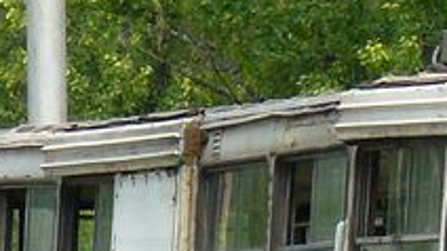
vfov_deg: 1.2
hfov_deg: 2.2
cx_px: 732
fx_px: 11823
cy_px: 80
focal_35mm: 998
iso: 200
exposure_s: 1/320
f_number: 5
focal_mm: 31.6
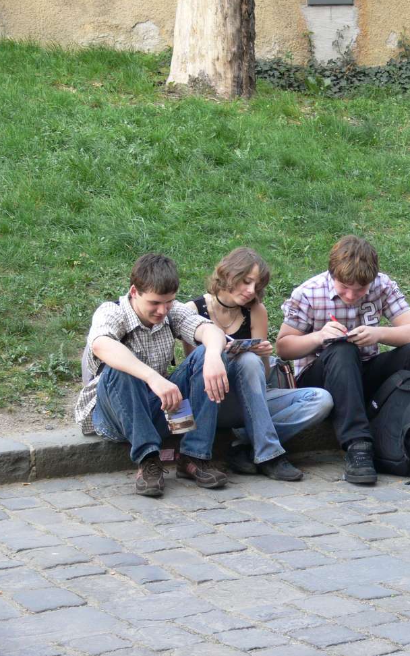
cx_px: 421
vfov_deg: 18.8
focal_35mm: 111
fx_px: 1985
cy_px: 327
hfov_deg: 11.7
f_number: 3.2
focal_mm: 16.4
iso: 100
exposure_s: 1/60
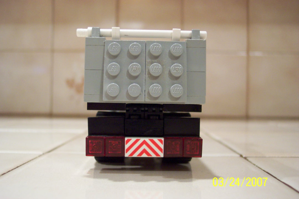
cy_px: 100
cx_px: 150
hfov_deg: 50.7
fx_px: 316
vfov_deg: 35.1
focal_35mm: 38
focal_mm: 8
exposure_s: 1/30
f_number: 2.8
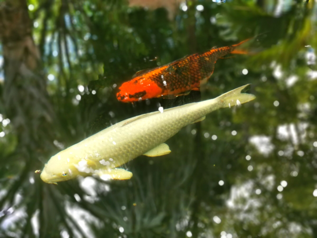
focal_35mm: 54
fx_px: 495
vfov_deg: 27.0
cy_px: 119
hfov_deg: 35.5
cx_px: 158
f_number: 4
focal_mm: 5.58
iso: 64
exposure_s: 1/100
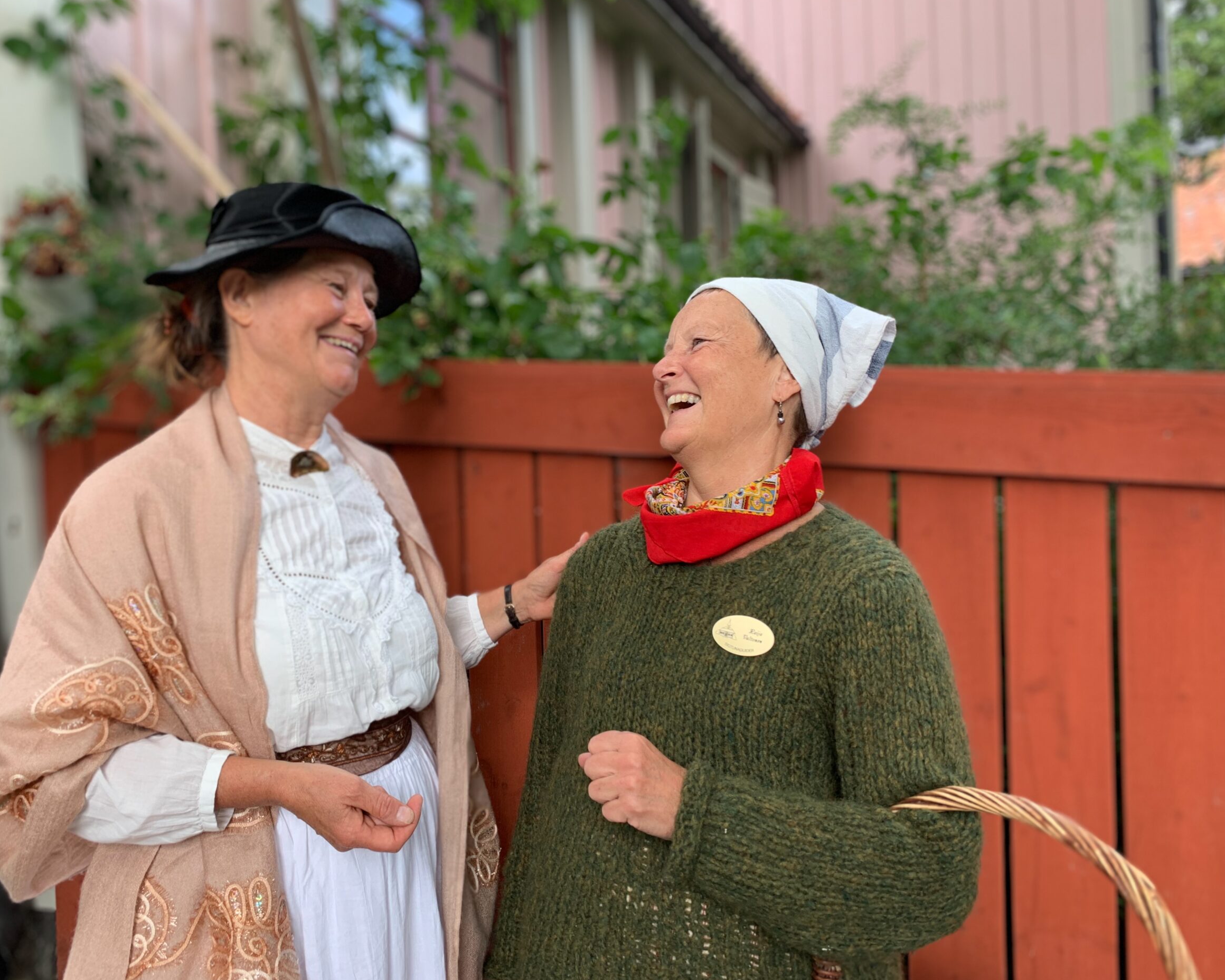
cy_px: 492
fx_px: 1015
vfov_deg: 51.5
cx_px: 566
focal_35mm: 28
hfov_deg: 62.1
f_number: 1.8
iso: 25
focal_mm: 4.25
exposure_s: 1/122
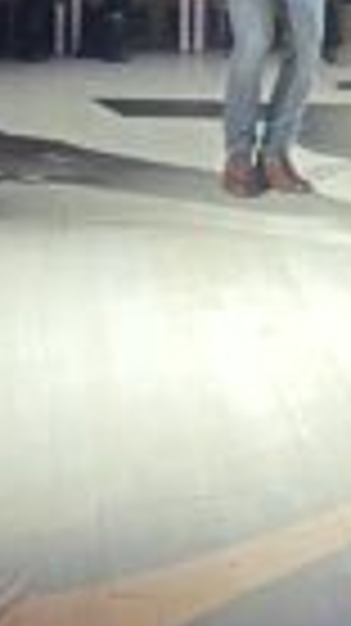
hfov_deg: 7.0
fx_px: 2702
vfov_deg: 12.6
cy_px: -284
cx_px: 842
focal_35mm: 163
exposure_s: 1/60
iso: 320
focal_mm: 5.7
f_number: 1.5
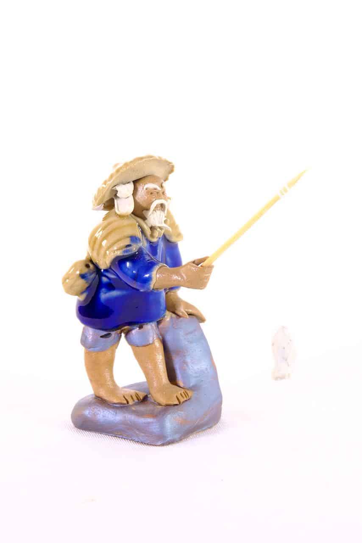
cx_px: 181
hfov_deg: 6.4
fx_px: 3256
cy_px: 272
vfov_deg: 9.5
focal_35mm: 216
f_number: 11
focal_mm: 143.9
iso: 800
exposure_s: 1/20
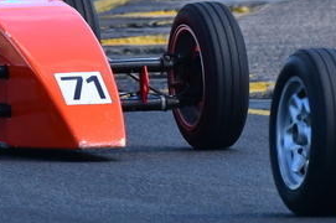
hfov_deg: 0.9
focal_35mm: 2218
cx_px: -48
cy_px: 29
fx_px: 20676
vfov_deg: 0.6
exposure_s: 1/640
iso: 500
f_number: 7.1
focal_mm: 500
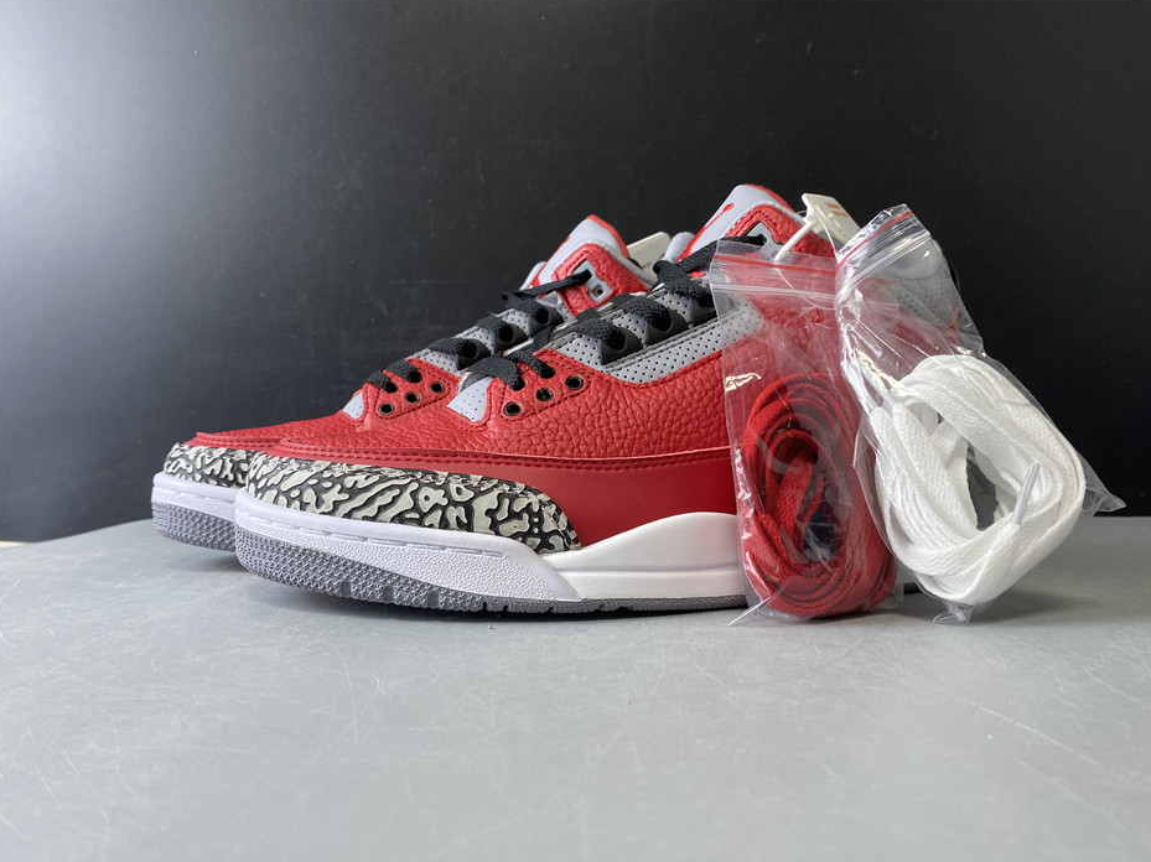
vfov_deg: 49.7
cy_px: 456
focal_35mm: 28
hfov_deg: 63.5
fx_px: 931
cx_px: 592
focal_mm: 4.25
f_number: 1.8
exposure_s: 1/50
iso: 80
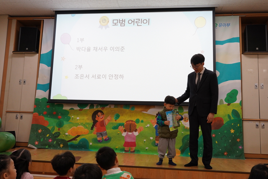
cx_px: 134
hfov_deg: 57.2
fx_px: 246
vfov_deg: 40.0
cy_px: 90
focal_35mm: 33
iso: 2500
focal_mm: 33
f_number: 5.6
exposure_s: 1/250
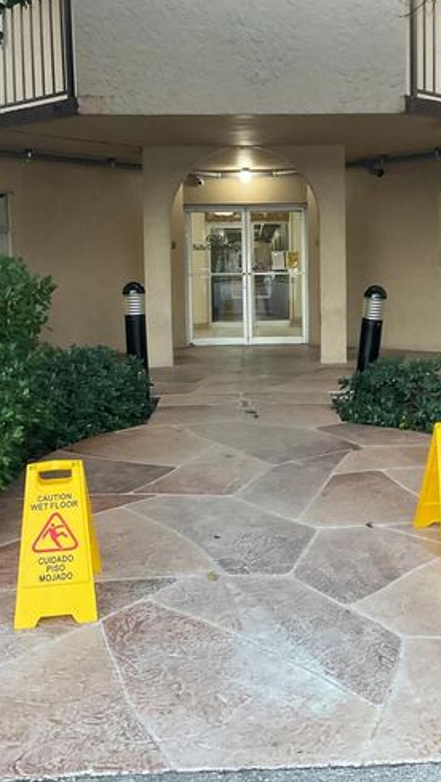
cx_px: 288
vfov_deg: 47.1
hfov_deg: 27.6
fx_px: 893
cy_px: 322
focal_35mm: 43
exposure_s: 1/60
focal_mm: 3
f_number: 1.8
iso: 200
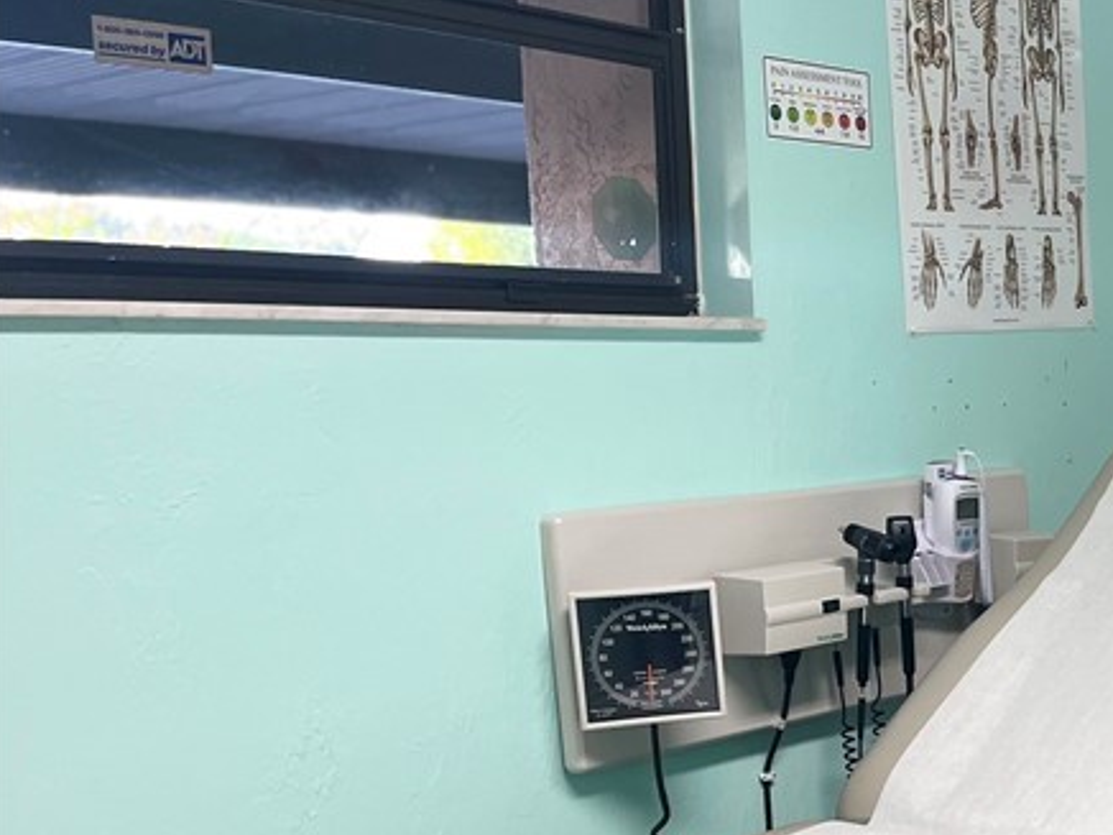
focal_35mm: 61
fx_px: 1961
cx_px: 1299
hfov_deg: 28.1
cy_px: 651
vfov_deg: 23.7
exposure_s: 1/60
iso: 80
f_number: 1.6
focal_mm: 5.1
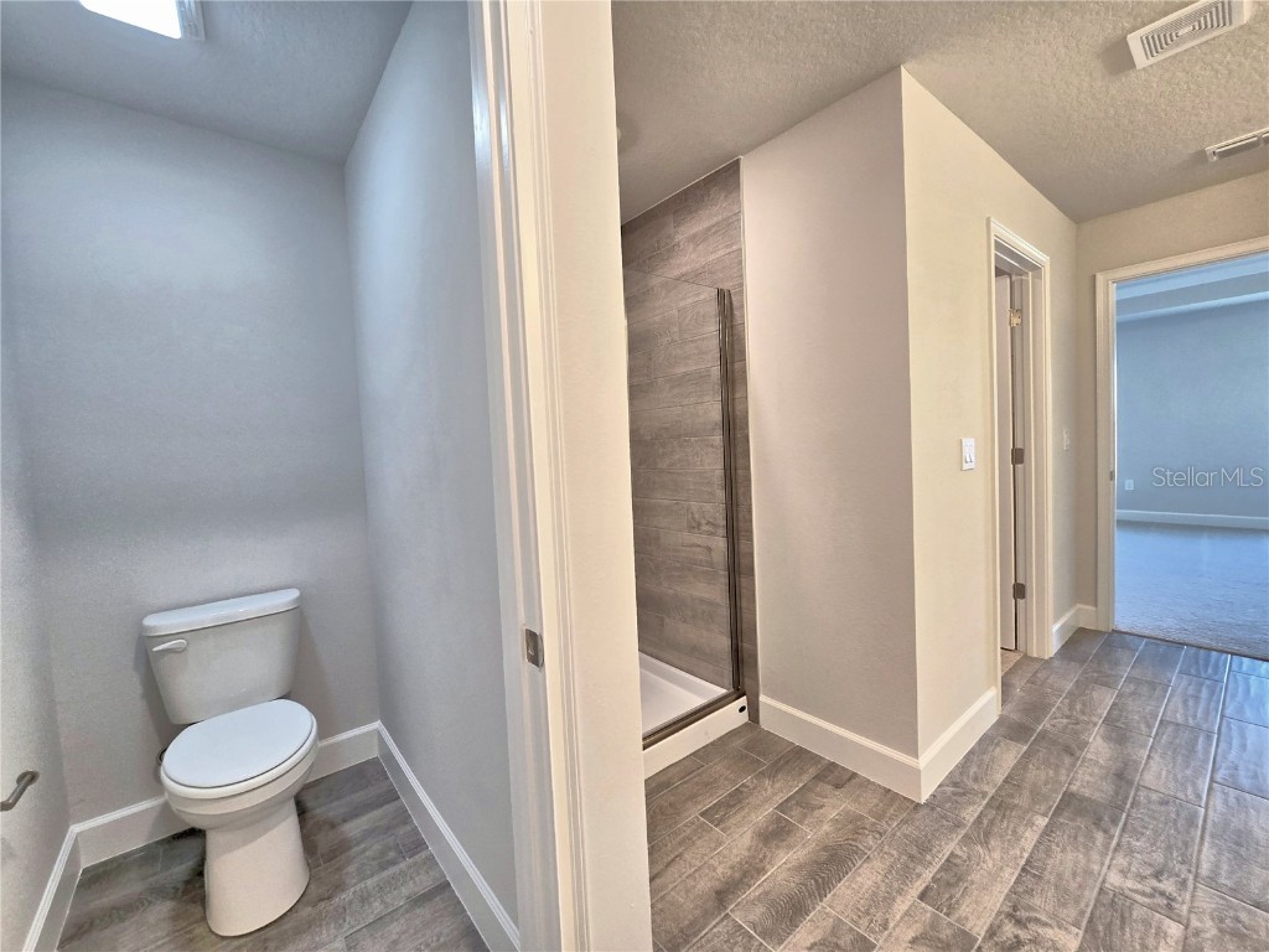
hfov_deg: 106.2
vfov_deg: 89.9
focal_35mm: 13
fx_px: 477
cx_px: 634
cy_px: 476
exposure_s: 1/60
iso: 160
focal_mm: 2.2
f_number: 2.2
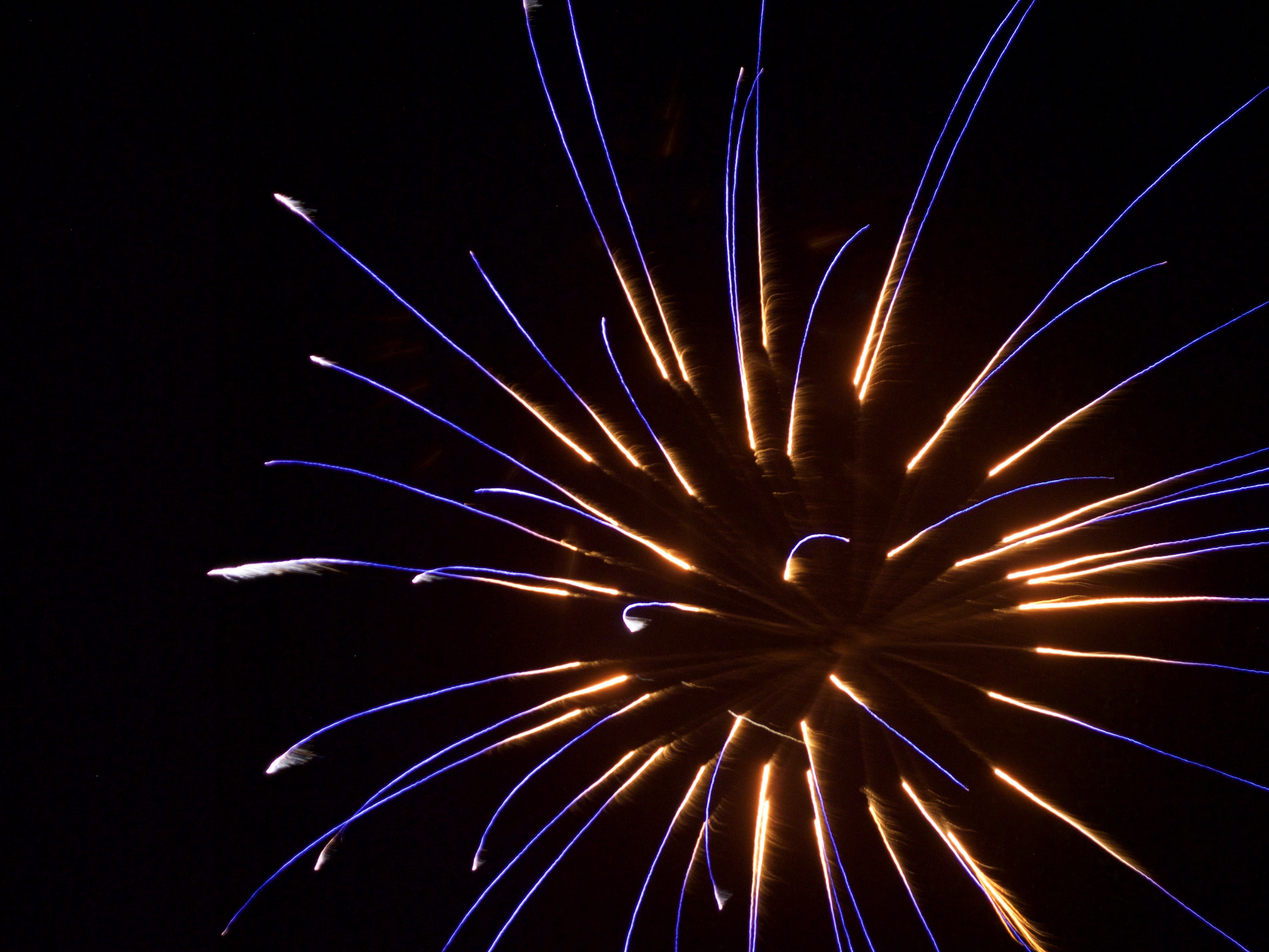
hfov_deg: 21.9
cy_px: 478
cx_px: 705
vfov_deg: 16.5
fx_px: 3283
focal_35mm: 90
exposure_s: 1/1.3
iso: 400
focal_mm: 55
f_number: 5.6
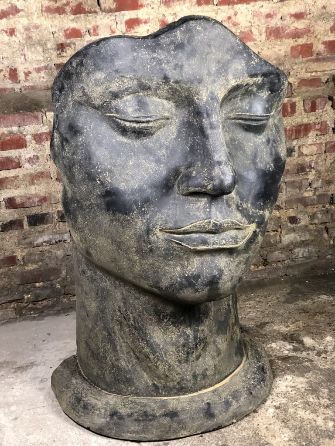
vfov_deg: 36.8
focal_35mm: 52
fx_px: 671
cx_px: 168
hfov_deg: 28.0
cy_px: 223
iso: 160
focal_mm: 6
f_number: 2.4
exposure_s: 1/25
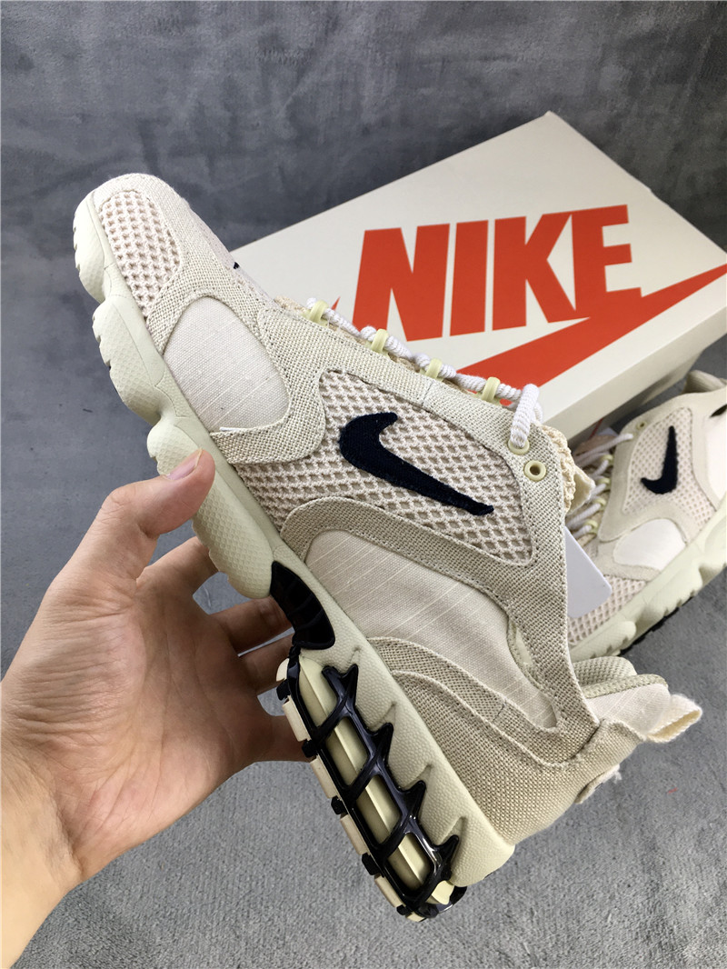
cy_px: 484
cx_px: 364
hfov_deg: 48.2
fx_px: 812
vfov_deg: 61.6
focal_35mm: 29
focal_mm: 4.15
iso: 40
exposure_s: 1/100
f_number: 2.2
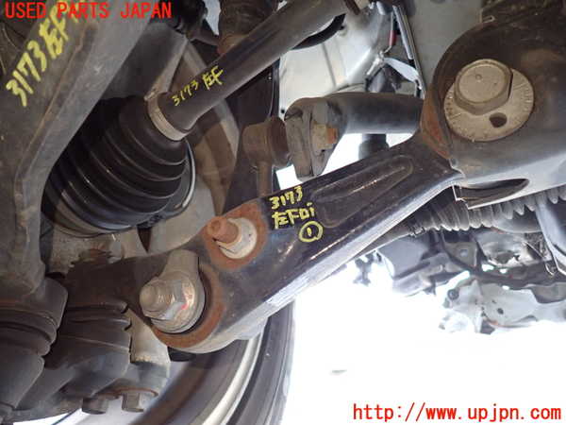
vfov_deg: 54.9
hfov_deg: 69.4
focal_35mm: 25
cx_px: 283
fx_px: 409
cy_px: 212
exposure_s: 1/30
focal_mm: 4.5
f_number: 2
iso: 250
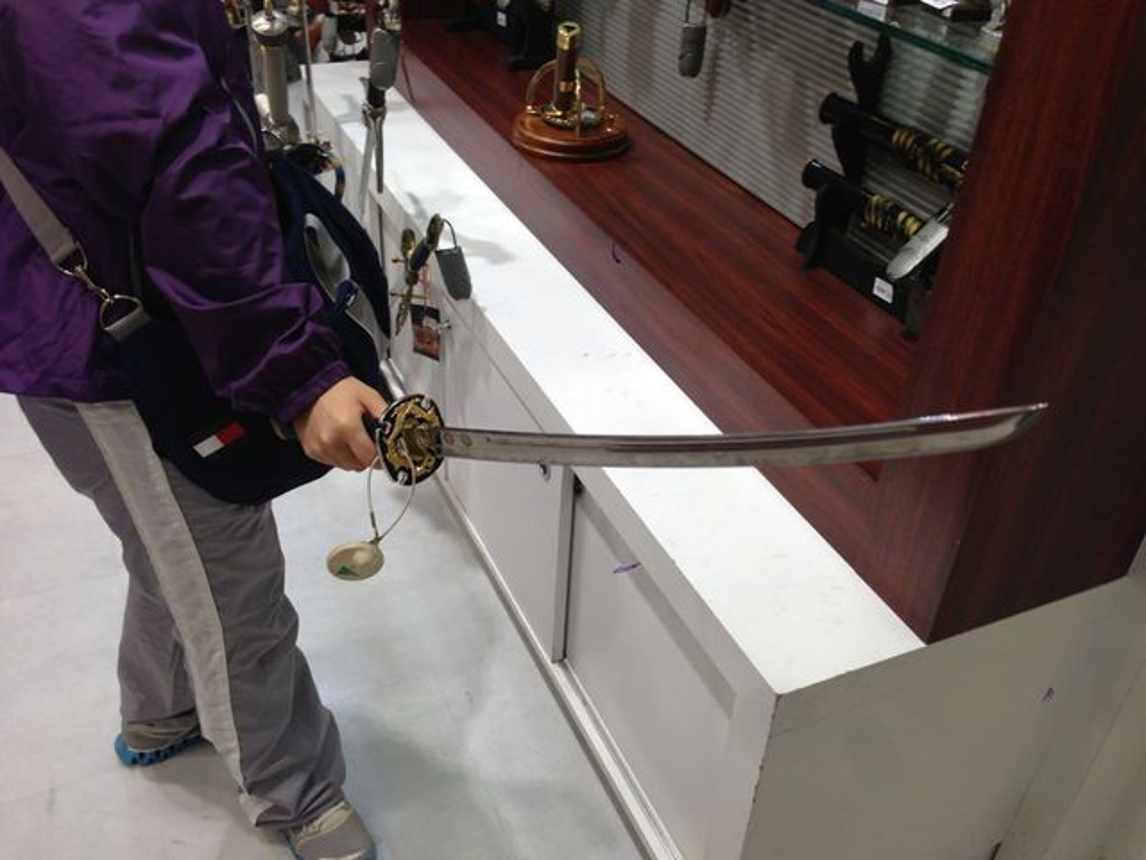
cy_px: 430
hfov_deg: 55.4
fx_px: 1093
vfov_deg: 42.9
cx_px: 573
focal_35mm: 33
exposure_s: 1/40
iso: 50
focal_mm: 4.13
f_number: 2.4
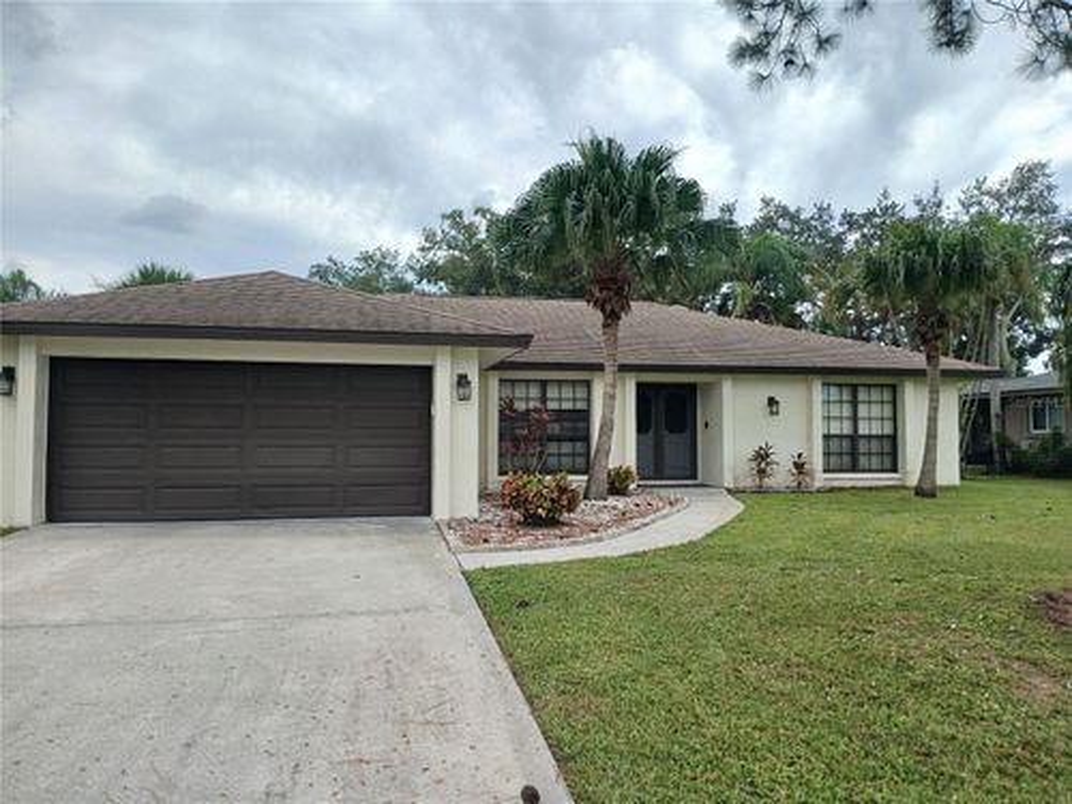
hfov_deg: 67.3
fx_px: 805
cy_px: 402
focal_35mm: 26
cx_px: 536
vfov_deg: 53.1
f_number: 1.8
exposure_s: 1/639
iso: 20
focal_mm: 3.98
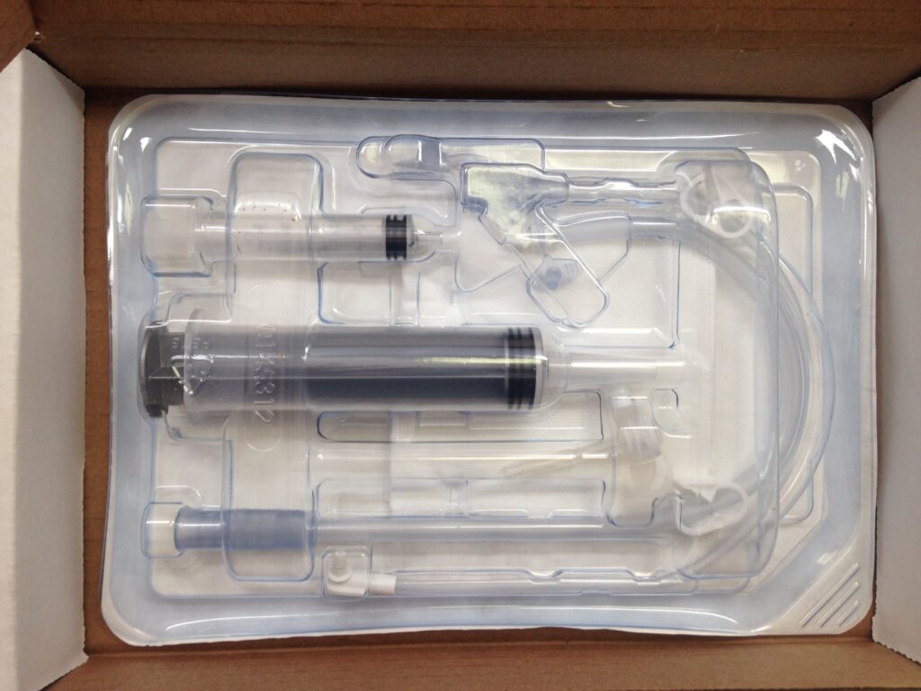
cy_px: 346
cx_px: 460
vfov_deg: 42.9
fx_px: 878
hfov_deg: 55.4
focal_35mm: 33
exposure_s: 1/60
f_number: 2.4
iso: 64
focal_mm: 4.12
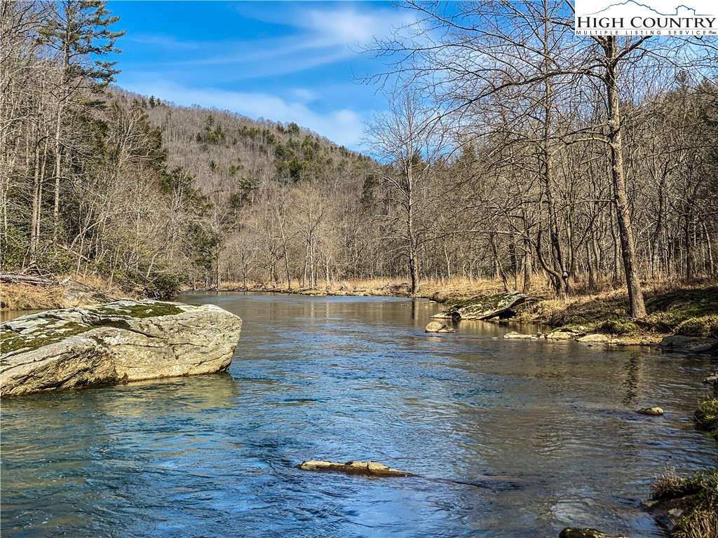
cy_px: 269
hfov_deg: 36.8
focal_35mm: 52
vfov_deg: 28.0
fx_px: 1079
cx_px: 359
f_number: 2
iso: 20
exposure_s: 1/1199
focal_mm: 6
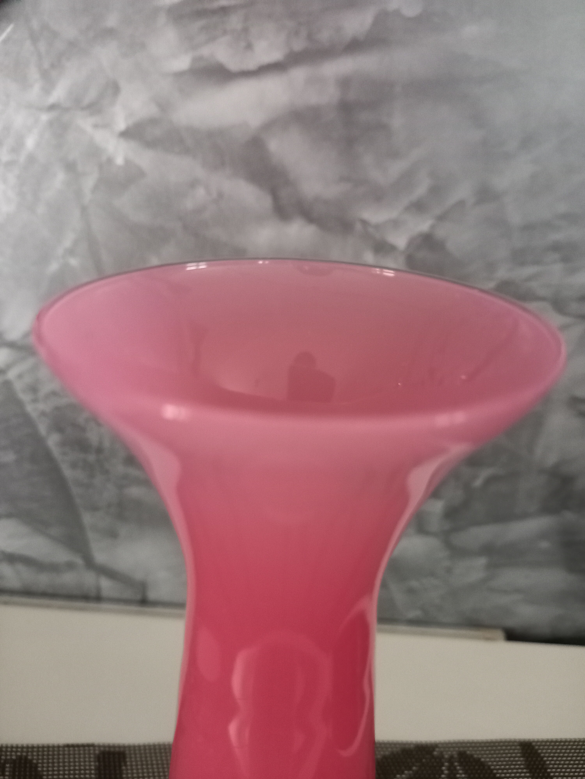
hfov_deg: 54.9
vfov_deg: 69.4
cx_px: 292
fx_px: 563
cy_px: 390
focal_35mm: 25
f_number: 2
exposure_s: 1/20
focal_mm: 4.6
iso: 1600
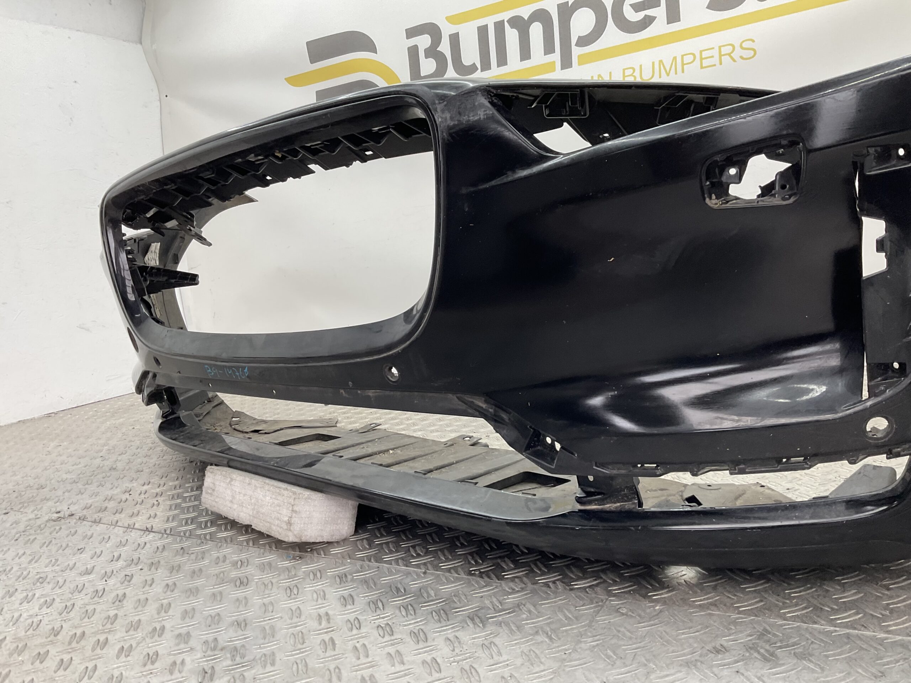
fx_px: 763
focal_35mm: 29
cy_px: 342
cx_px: 456
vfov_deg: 48.2
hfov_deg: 61.7
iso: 40
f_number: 1.8
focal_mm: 3
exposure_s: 1/120
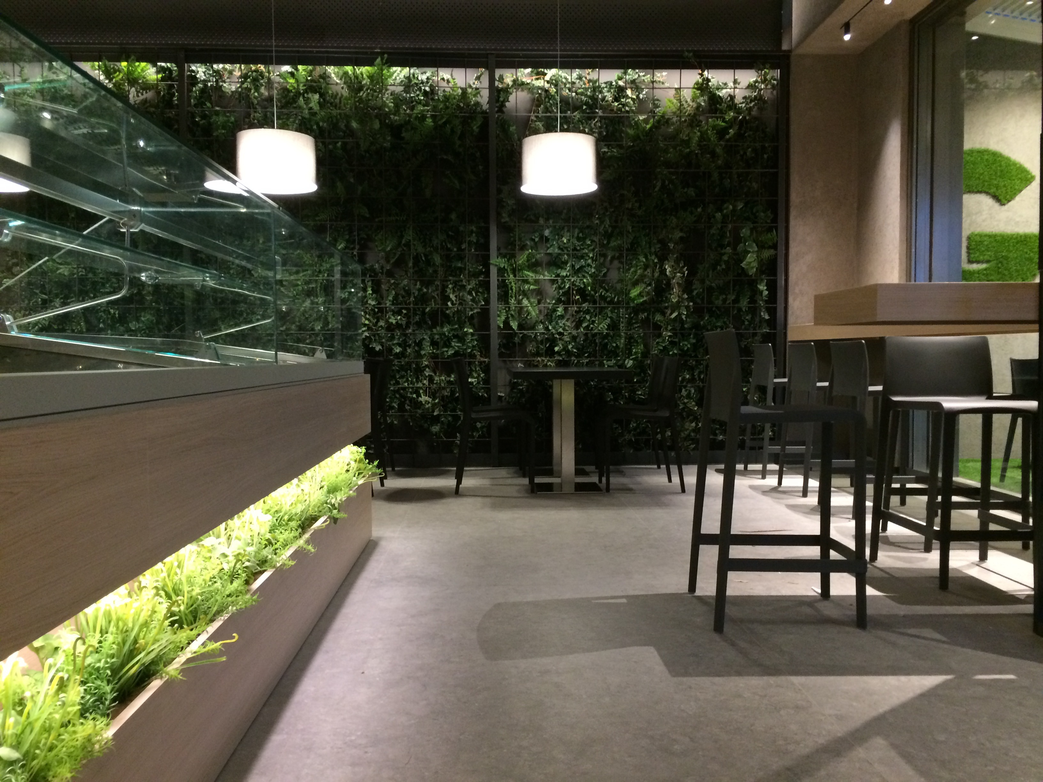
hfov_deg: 61.7
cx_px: 522
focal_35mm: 29
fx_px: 874
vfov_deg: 48.2
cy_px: 391
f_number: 2.2
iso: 320
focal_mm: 4.15
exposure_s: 1/33
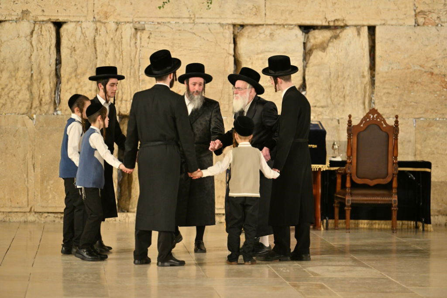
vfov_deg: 7.4
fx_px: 2297
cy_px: 149
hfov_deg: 11.1
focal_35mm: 185
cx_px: 224
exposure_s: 1/160
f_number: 2.8
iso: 800
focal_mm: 185
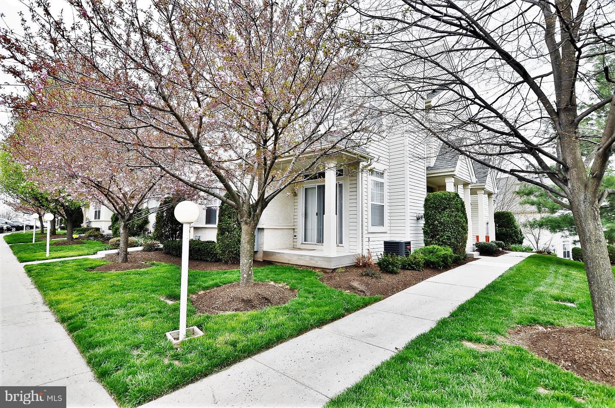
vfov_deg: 71.9
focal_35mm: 16
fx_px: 281
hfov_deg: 95.1
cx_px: 308
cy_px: 204
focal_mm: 11
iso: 200
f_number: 5.6
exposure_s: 1/400
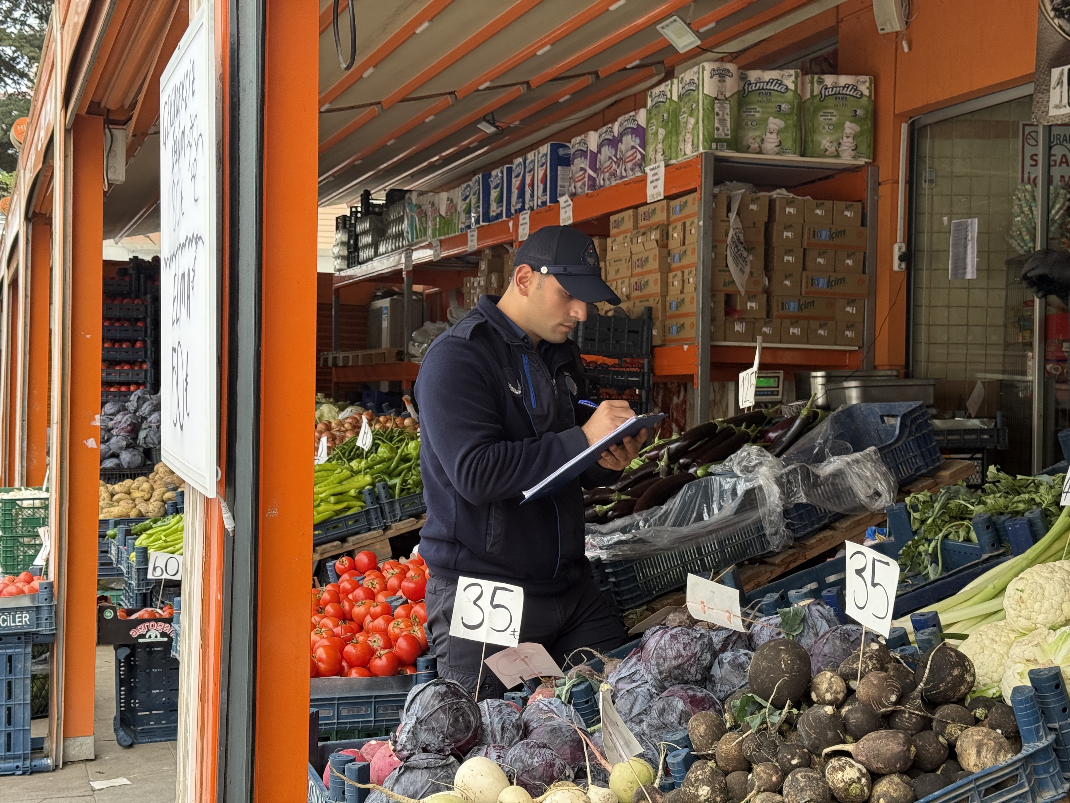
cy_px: 402
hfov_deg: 39.7
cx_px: 535
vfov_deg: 30.3
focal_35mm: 48
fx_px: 1484
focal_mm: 6.76
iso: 100
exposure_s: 1/230
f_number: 1.78
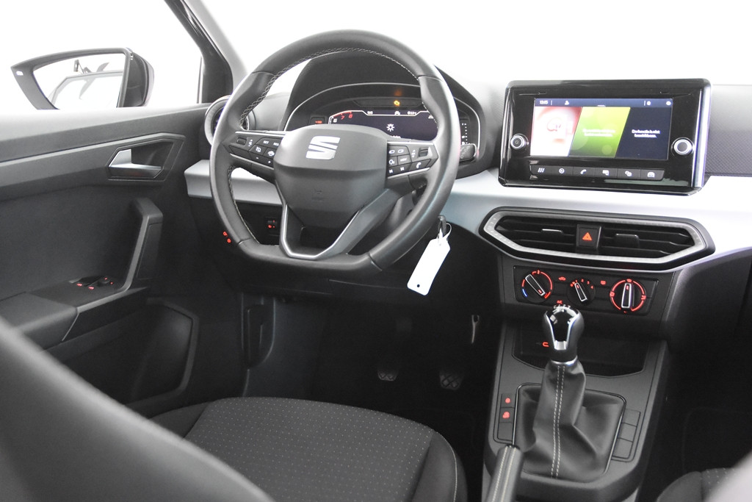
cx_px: 376
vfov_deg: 36.9
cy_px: 251
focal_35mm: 36
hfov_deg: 53.1
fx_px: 752
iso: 9000
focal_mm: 24
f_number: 3
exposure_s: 1/40
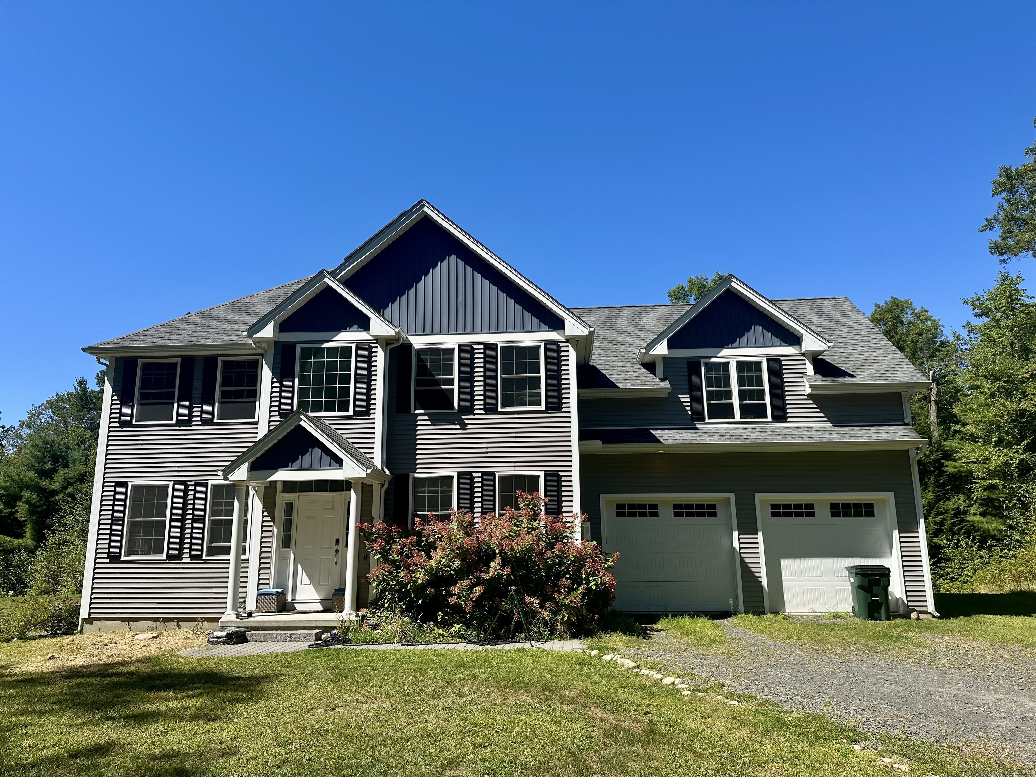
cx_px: 518
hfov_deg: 71.6
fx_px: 718
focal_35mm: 24
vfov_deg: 56.8
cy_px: 388
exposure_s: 1/3155
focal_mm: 6.86
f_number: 1.78
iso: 80
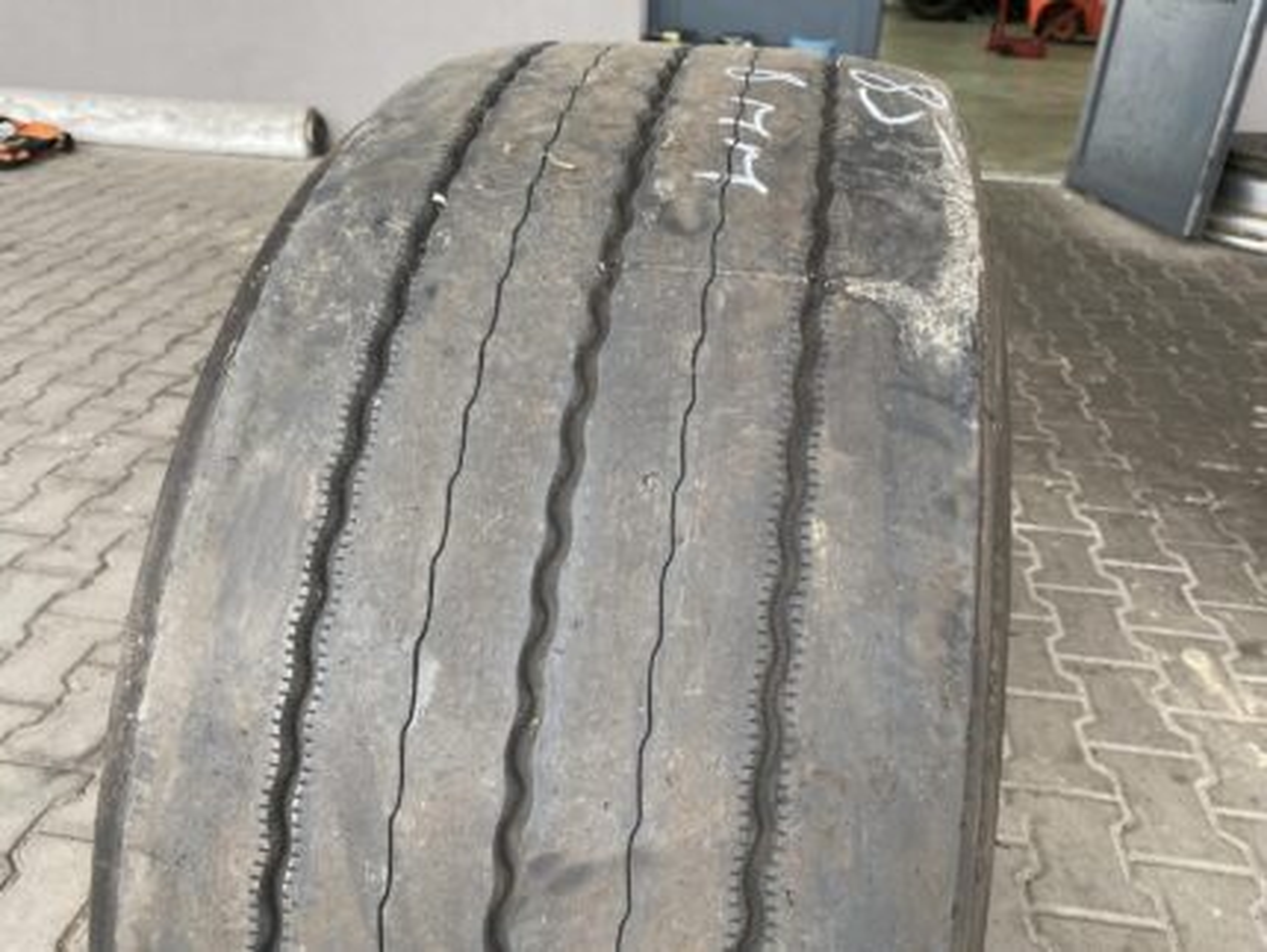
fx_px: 952
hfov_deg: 67.3
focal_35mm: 26
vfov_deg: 53.1
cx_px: 634
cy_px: 476
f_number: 1.8
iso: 100
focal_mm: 4.25
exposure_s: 1/100
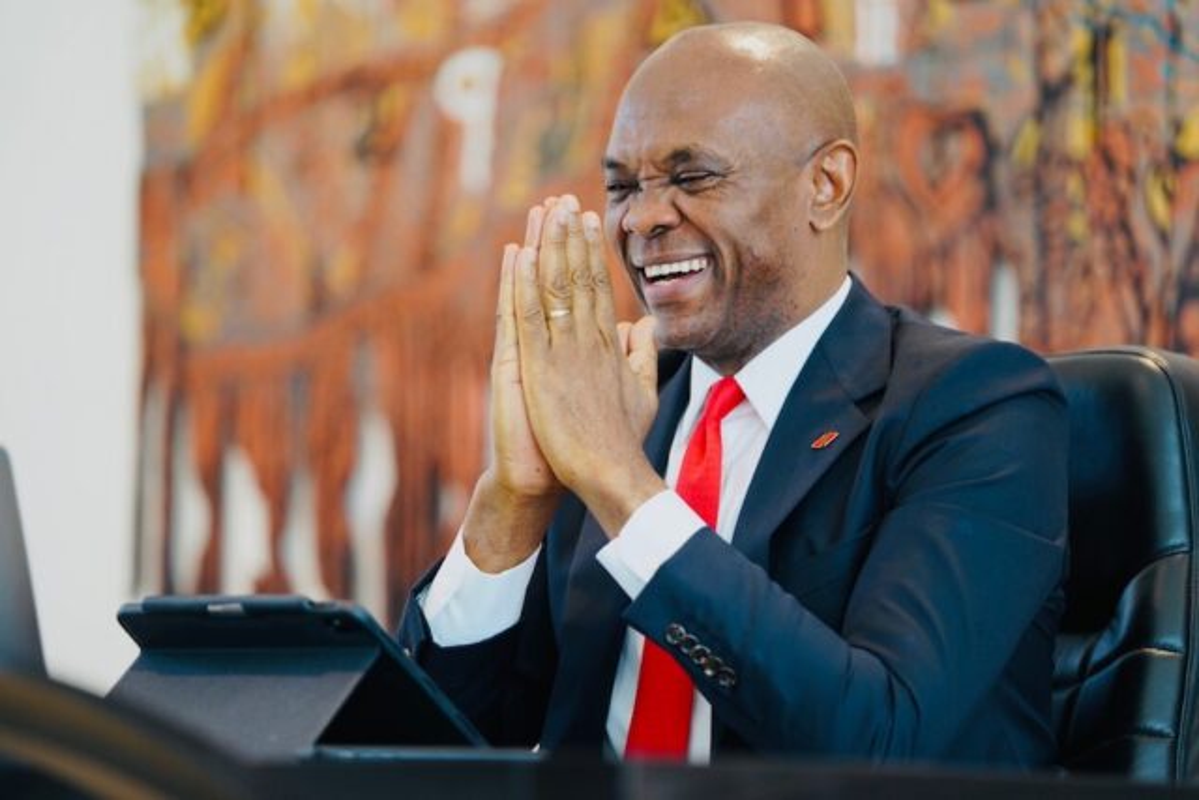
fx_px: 5130
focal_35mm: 154
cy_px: 400
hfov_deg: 13.3
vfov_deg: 8.9
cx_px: 600
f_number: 2.8
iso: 800
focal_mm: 154
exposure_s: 1/200
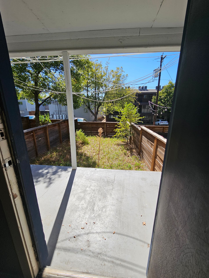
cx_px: 104
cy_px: 139
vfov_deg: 106.2
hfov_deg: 89.9
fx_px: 105
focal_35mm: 13
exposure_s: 1/1695
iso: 50
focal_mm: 2.2
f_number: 2.2
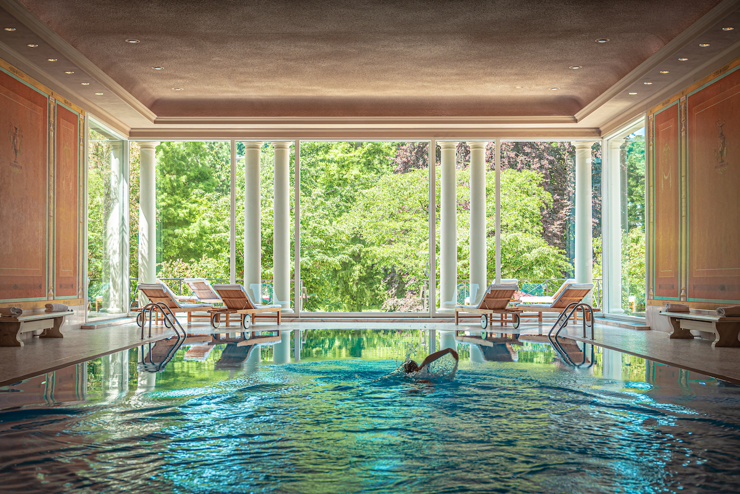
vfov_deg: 31.2
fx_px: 884
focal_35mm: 43
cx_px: 370
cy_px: 247
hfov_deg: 45.4
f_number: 4
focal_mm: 43
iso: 100
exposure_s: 1/180
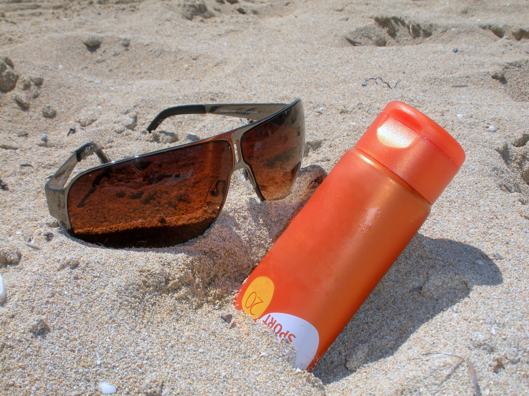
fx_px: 657
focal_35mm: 43
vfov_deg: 33.6
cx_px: 264
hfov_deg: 43.9
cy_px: 198
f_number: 6.4
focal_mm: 7.7
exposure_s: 1/606
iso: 64
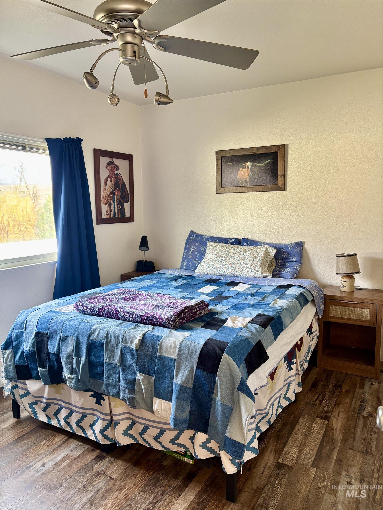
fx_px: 384
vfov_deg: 67.3
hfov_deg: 53.1
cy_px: 255
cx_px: 192
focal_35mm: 26
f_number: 1.6
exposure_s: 1/60
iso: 125
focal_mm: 5.96
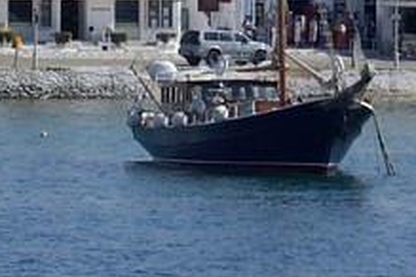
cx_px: -872
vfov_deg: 2.7
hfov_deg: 3.9
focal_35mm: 512
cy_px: -26
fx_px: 5916
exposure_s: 1/500
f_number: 11
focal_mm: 70
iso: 200
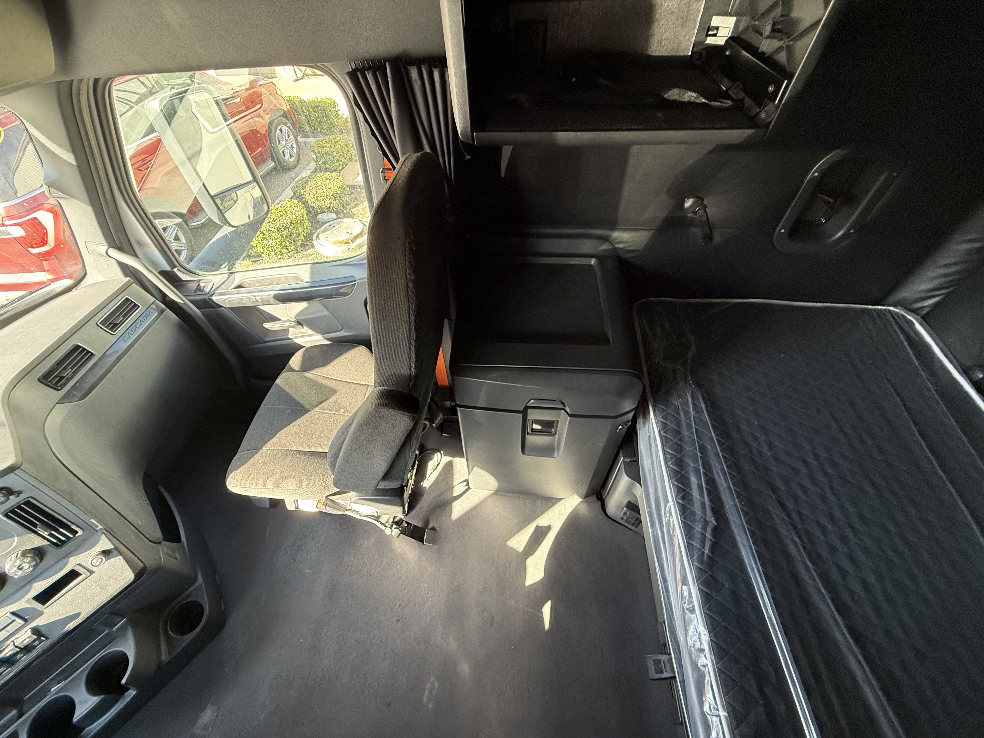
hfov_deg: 102.1
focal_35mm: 14
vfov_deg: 85.7
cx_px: 492
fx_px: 398
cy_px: 369
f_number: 2.2
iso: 320
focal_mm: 2.22
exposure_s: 1/75
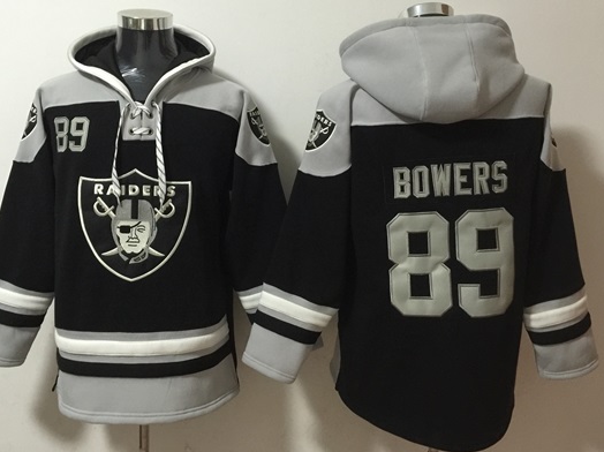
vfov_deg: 39.4
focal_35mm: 36
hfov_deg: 51.4
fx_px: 628
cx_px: 281
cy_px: 179
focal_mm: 4.15
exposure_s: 1/8
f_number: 2.2
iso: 125
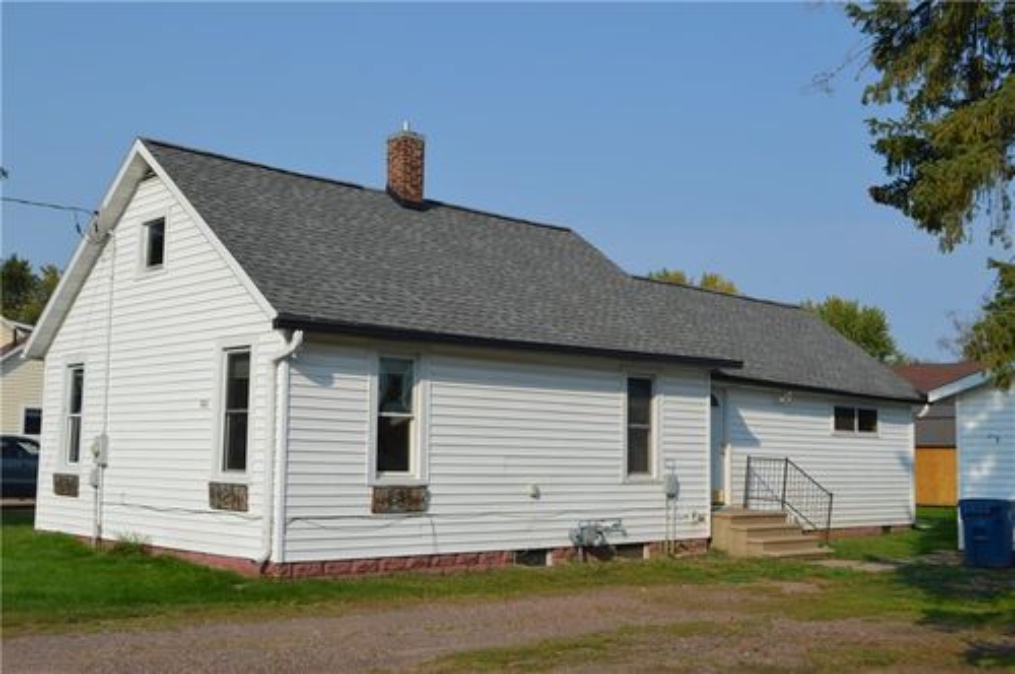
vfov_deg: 34.1
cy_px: 337
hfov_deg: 49.6
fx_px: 1098
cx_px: 508
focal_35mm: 39
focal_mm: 26
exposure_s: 1/250
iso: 100
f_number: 8
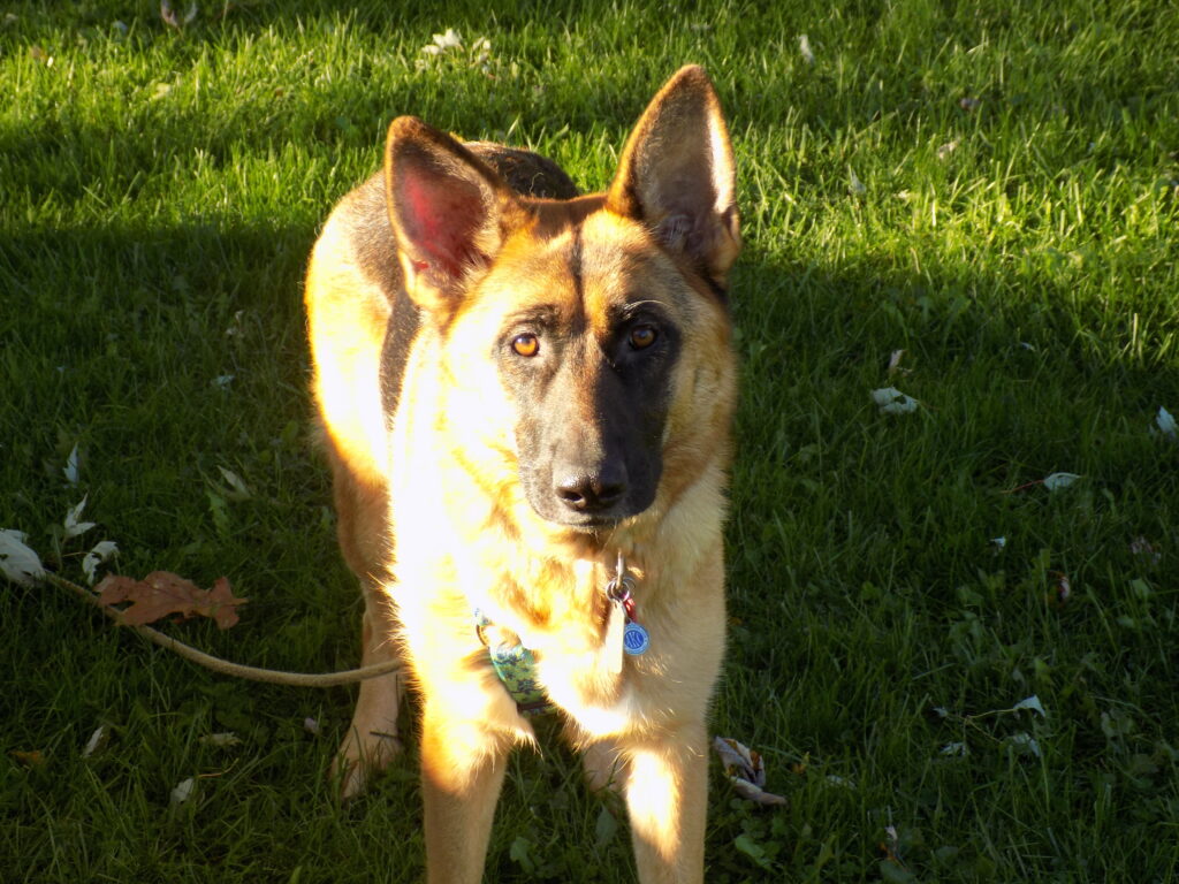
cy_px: 442
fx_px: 3644
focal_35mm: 107
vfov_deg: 13.8
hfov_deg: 18.4
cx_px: 590
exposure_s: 1/60
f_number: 4.7
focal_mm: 19.1
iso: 80
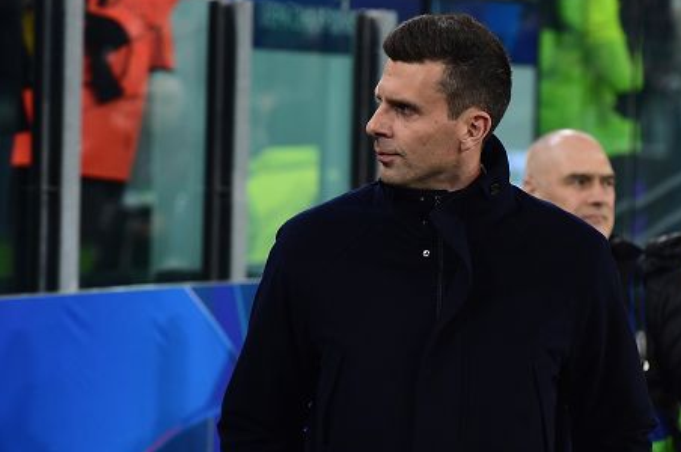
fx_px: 3211
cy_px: 240
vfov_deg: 8.1
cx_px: 383
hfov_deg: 12.1
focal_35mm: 170
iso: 2000
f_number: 4.5
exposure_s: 1/400
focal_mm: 150
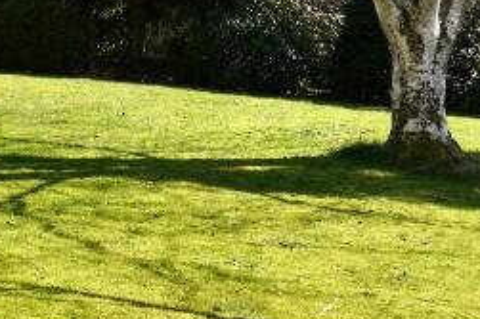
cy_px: -137
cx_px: -272
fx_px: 1306
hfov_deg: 18.2
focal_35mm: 98
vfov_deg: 13.3
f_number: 9
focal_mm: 16
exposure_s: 1/125
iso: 100
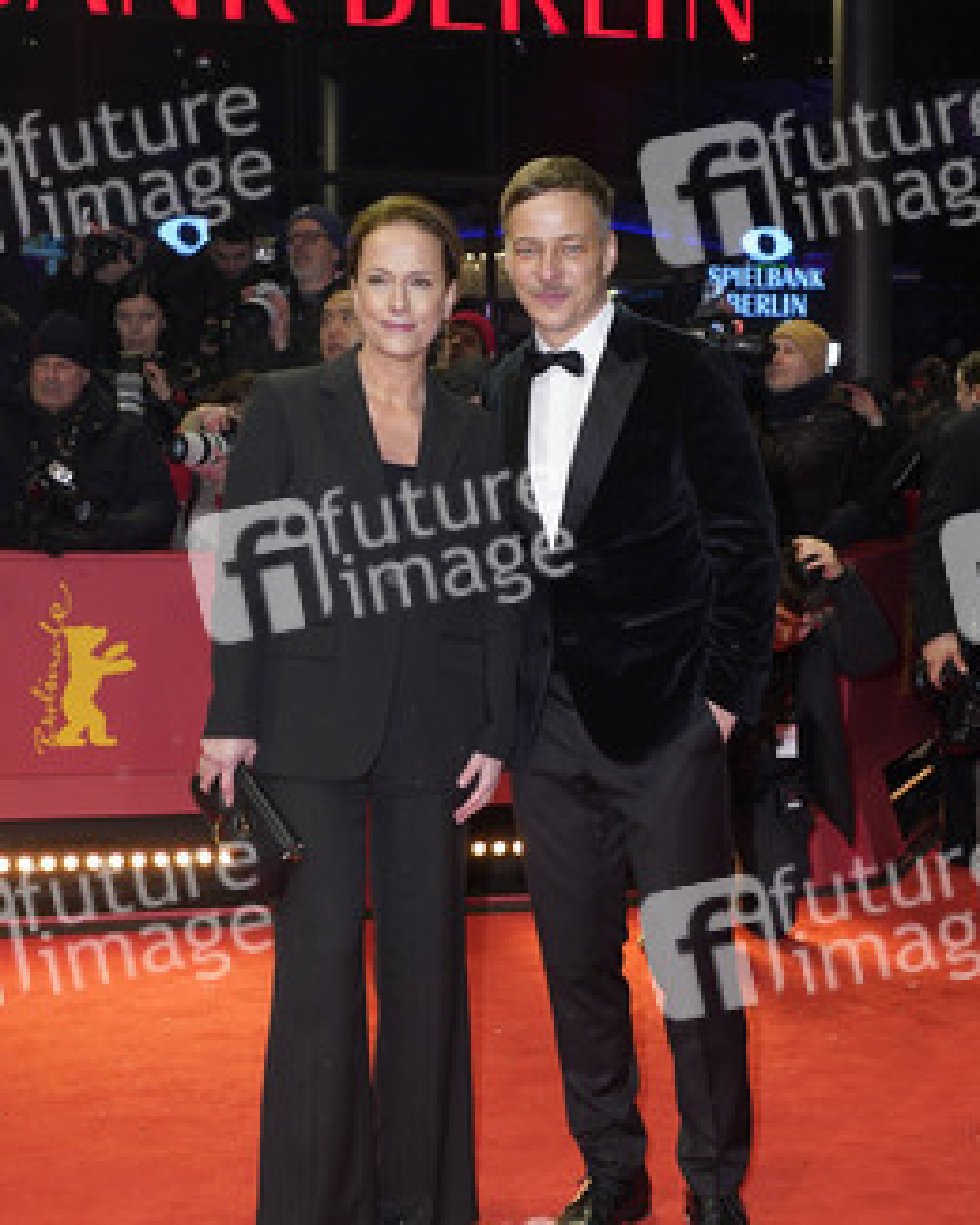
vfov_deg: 35.9
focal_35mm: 52
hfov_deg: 29.1
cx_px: 490
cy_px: 743
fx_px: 1885
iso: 800
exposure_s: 1/160
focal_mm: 45
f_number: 5.6
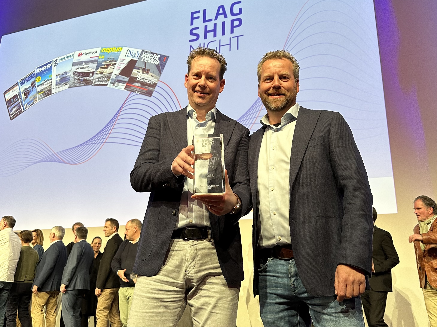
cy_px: 164
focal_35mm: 24
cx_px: 218
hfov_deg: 71.6
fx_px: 303
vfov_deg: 56.8
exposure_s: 1/100
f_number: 1.78
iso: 160
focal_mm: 6.86
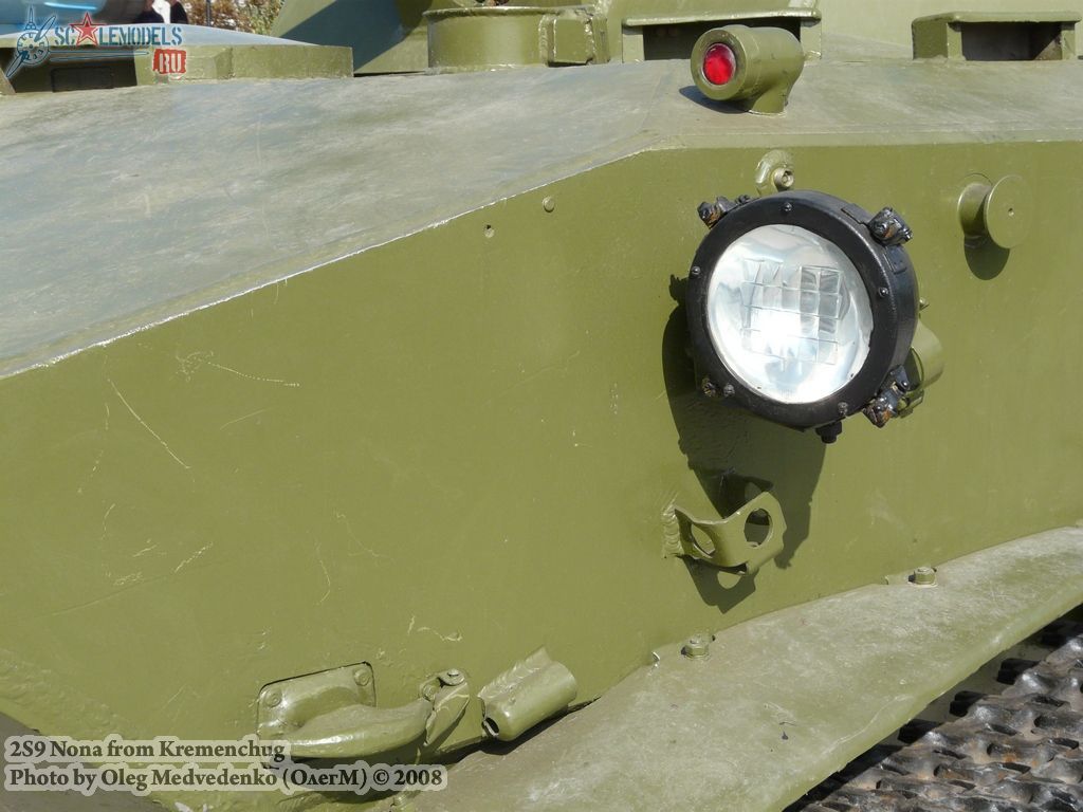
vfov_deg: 24.0
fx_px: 1908
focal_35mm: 61
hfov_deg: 31.7
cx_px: 542
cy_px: 406
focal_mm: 10
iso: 100
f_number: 5.6
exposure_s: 1/400
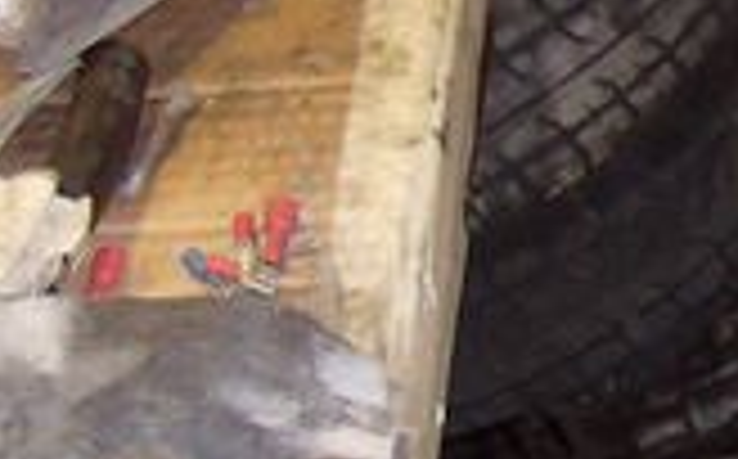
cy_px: 277
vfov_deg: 8.8
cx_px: 1287
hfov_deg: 12.9
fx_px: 2993
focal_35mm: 149
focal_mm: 6
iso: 200
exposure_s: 1/60
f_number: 2.8
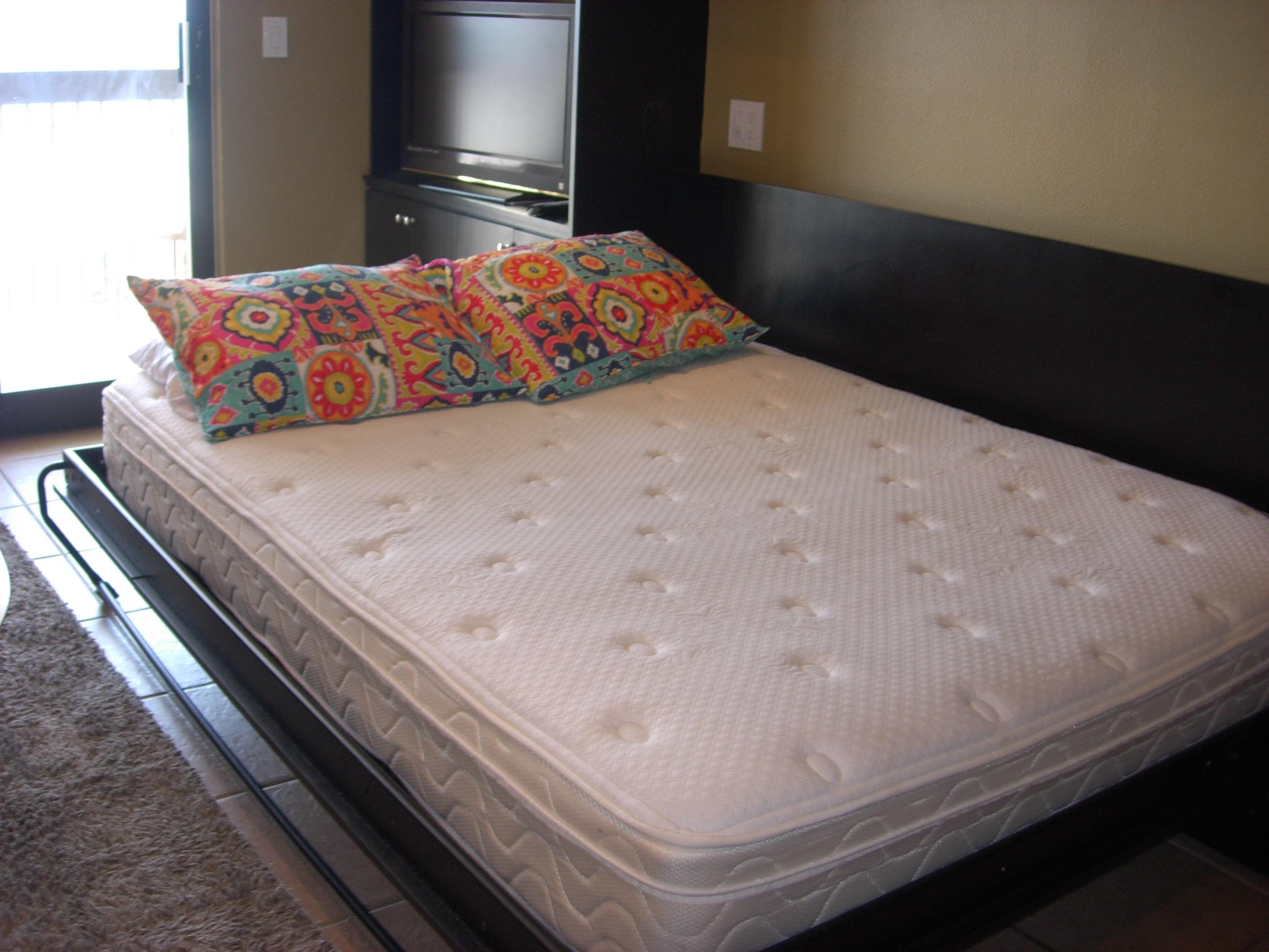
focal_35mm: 38
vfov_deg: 37.7
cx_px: 634
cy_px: 476
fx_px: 1393
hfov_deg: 49.0
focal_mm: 7.8
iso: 79
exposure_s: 1/35.9
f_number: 2.8
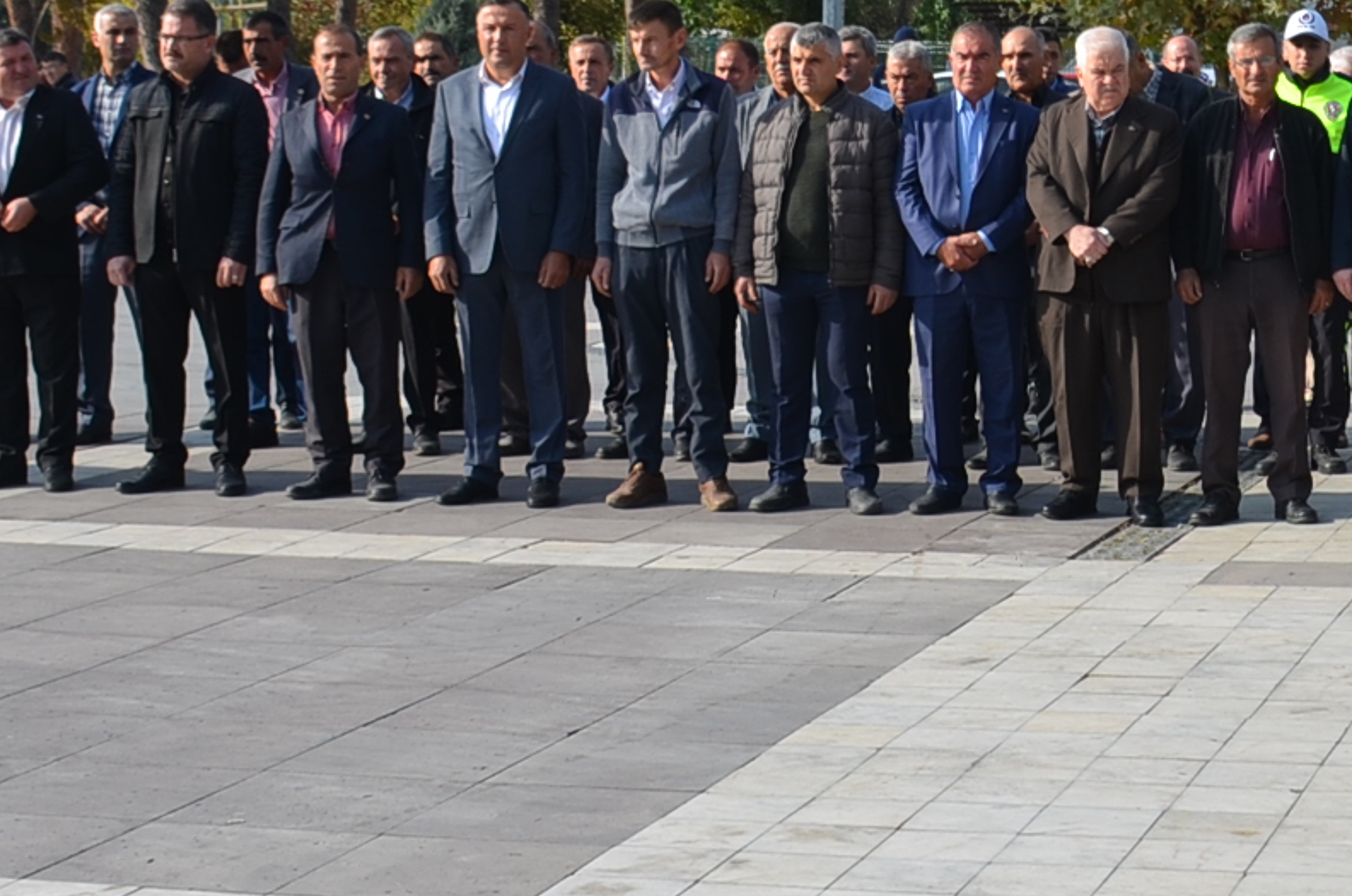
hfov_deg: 23.2
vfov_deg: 16.1
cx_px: 1364
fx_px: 3149
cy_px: 164
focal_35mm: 84
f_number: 8
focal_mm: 18
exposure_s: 1/250
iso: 100
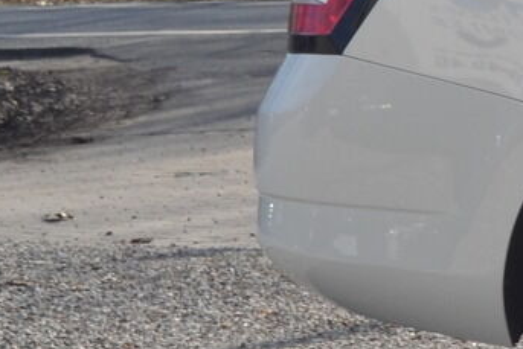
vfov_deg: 6.3
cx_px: 1407
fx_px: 3168
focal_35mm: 218
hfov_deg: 8.4
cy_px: 14
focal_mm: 26
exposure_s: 1/250
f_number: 8
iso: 100
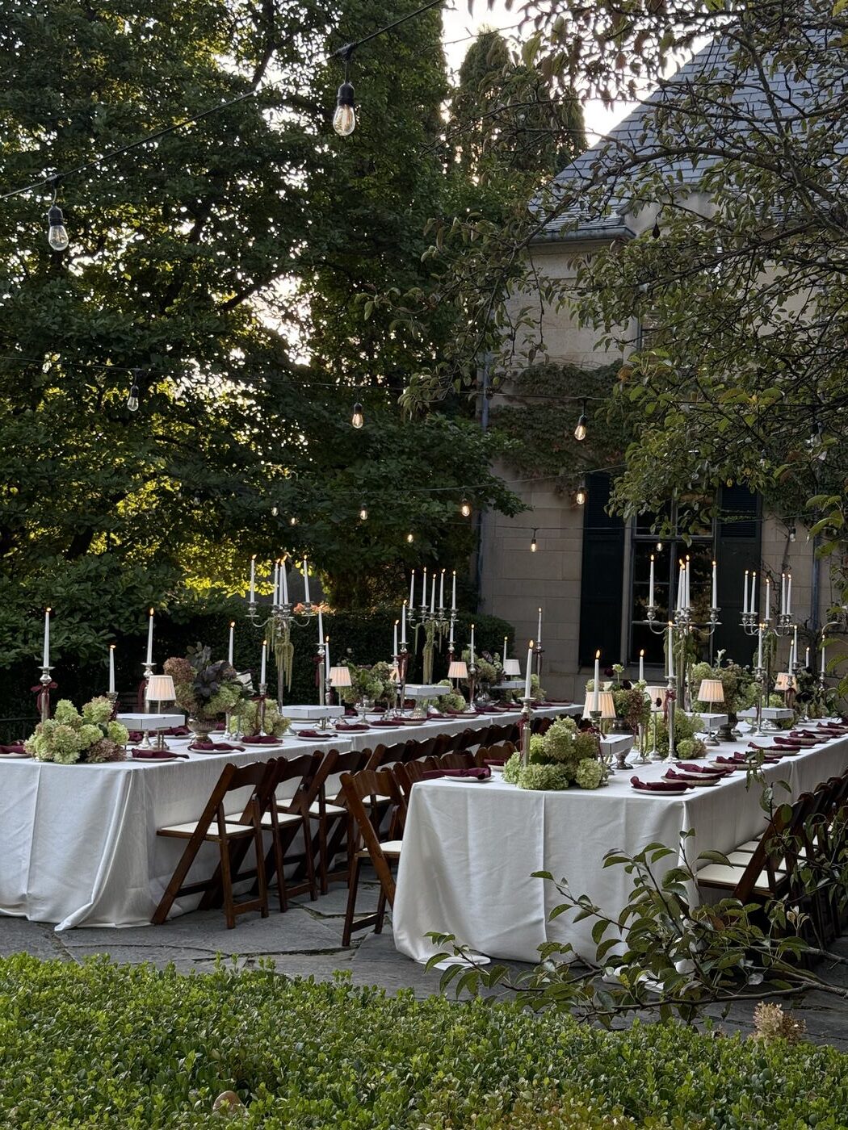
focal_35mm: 48
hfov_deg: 30.3
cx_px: 424
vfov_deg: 39.7
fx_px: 1568
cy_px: 565
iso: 80
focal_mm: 6.76
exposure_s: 1/527
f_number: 1.78
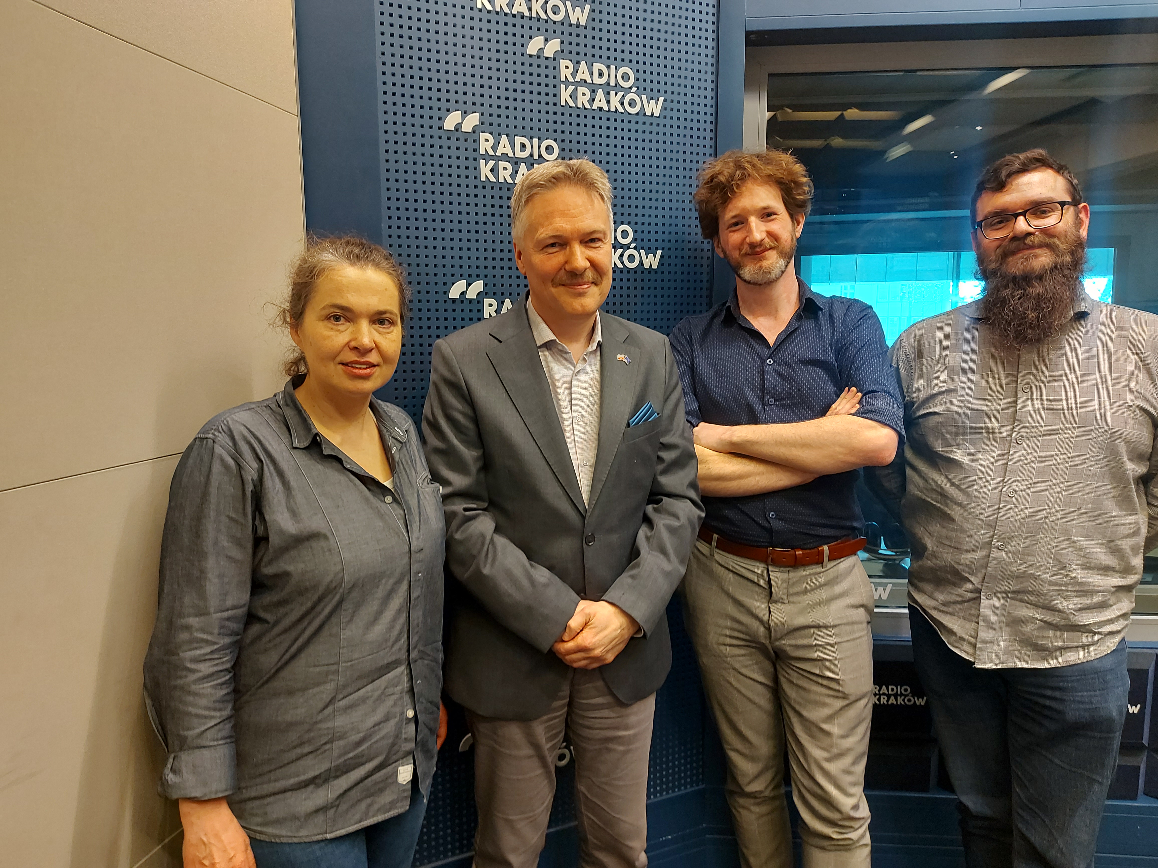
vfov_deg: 56.8
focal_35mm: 24
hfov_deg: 71.6
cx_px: 579
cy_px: 434
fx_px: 803
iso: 200
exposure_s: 1/33
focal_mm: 5.23
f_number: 1.8
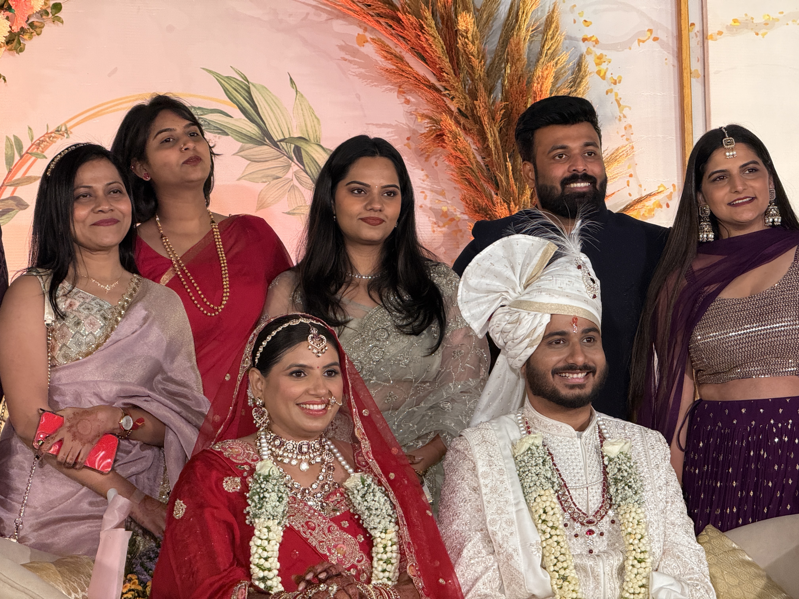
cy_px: 300
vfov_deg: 12.3
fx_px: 2770
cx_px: 400
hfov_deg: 16.4
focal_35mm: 120
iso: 320
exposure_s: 1/100
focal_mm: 15.66
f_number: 2.8
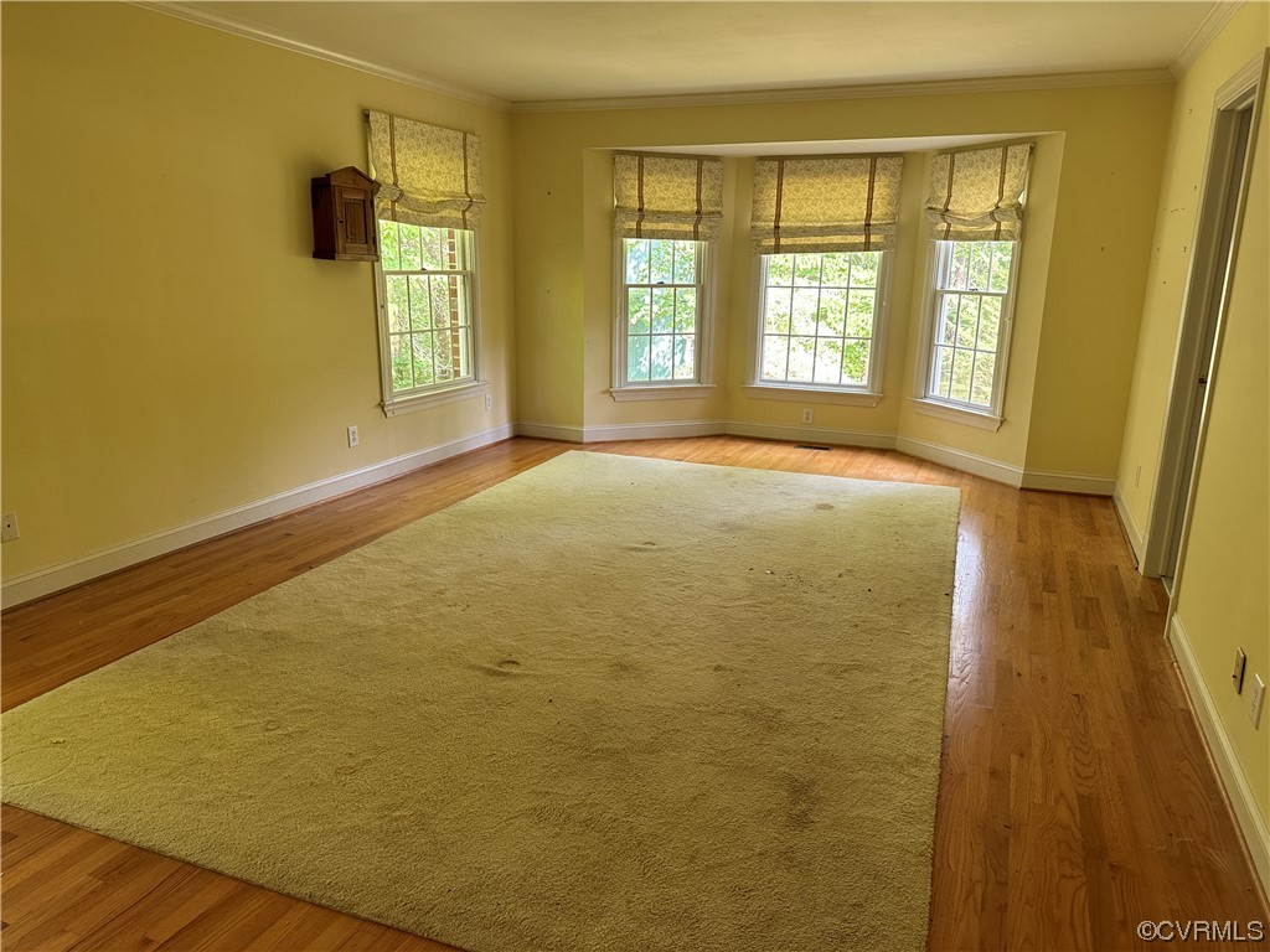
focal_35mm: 24
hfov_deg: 71.6
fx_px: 881
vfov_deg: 56.8
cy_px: 476
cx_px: 635
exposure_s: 1/60
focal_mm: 6.86
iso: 125
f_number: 1.78
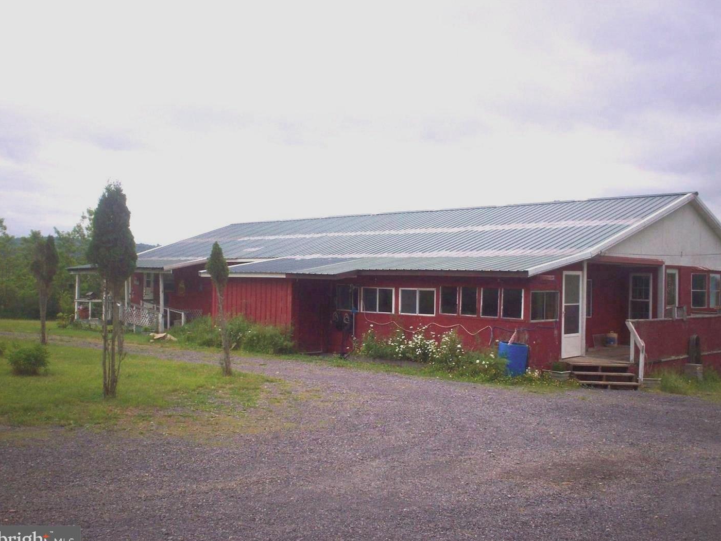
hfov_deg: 50.1
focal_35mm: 37
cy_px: 277
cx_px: 360
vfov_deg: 38.7
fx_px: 771
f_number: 4.5
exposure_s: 1/549
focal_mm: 6
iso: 100
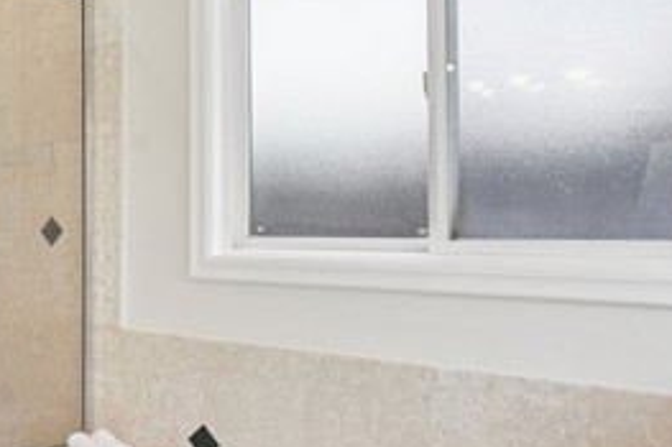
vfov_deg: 34.2
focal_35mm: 39
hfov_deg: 41.7
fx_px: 728
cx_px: -28
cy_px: 227
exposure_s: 1/80
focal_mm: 16
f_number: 8
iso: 400
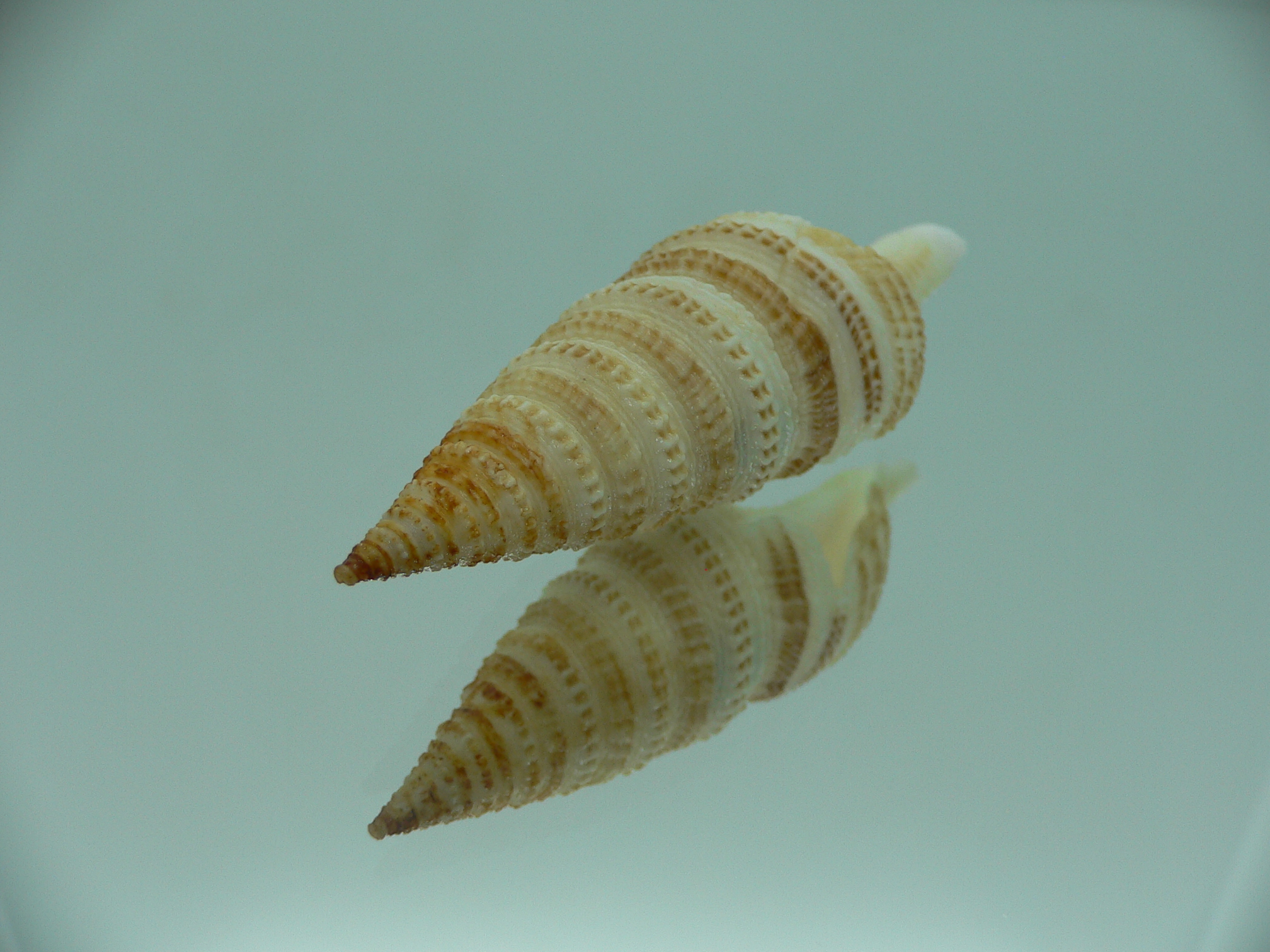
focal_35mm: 35
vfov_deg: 40.7
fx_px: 1284
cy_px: 476
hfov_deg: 52.6
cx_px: 635
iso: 80
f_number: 2.8
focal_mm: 4.6
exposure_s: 1/80
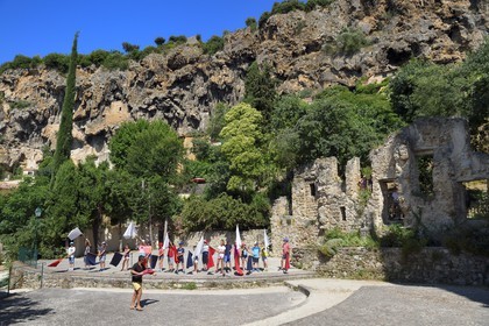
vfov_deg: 53.1
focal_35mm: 24
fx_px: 326
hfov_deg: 73.7
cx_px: 244
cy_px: 163
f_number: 13
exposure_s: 1/250
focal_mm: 24
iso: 200
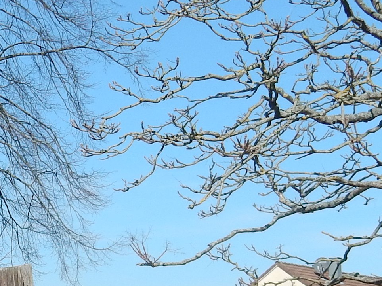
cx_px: -31
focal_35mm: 153
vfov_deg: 9.6
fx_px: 1688
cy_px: 319
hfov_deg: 12.7
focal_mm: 6.4
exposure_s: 1/1000
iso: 125
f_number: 4
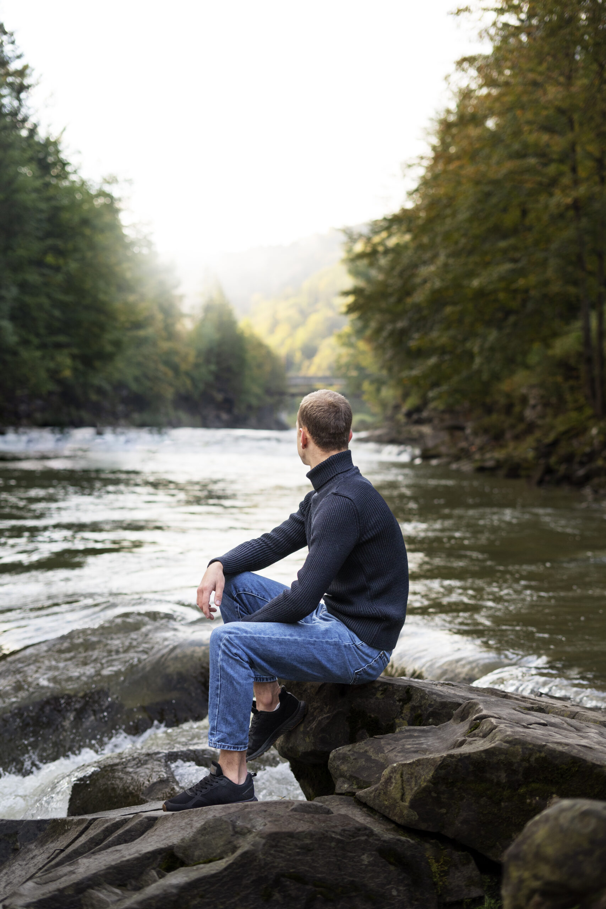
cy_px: 454
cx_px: 303
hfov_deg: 27.0
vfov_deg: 39.6
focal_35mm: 50
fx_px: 1262
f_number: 2.5
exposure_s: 1/640
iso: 400
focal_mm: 50
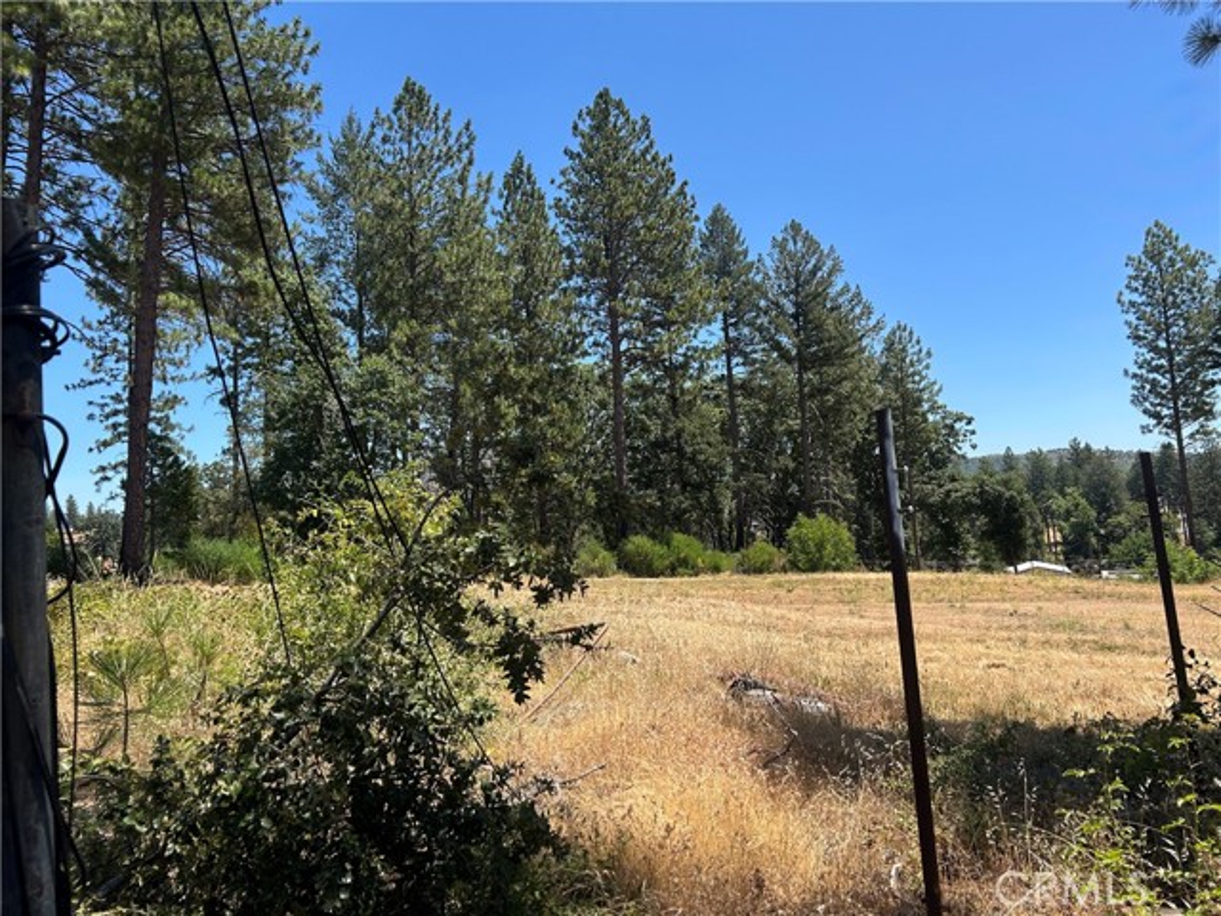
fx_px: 917
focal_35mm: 26
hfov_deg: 67.3
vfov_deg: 53.1
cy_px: 458
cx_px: 610
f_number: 1.5
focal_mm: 5.7
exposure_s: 1/2083
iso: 50
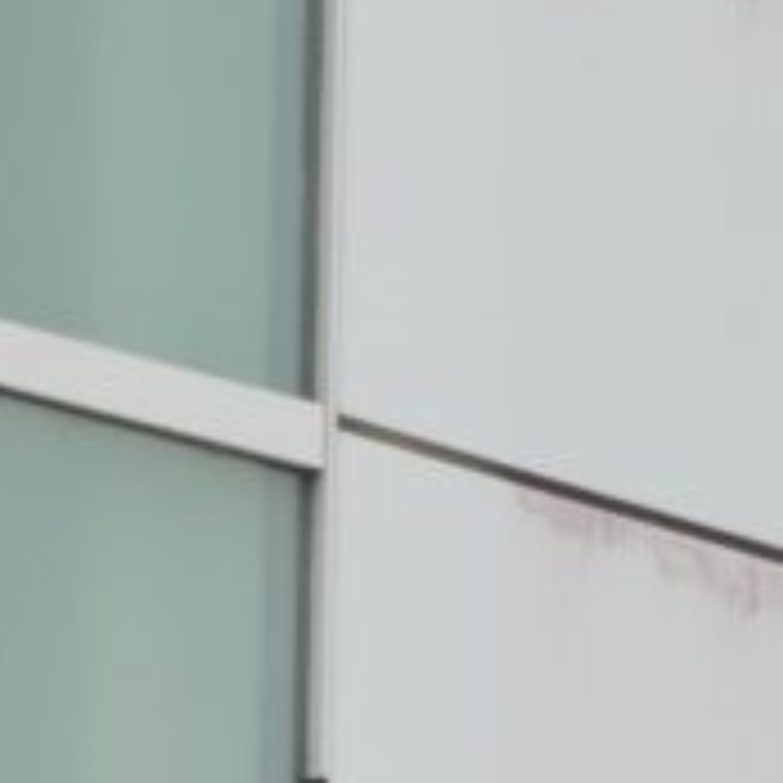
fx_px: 39922
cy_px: 1098
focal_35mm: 1560
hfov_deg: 1.1
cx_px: 2056
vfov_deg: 1.1
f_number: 4.8
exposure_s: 1/200
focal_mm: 53.5
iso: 80
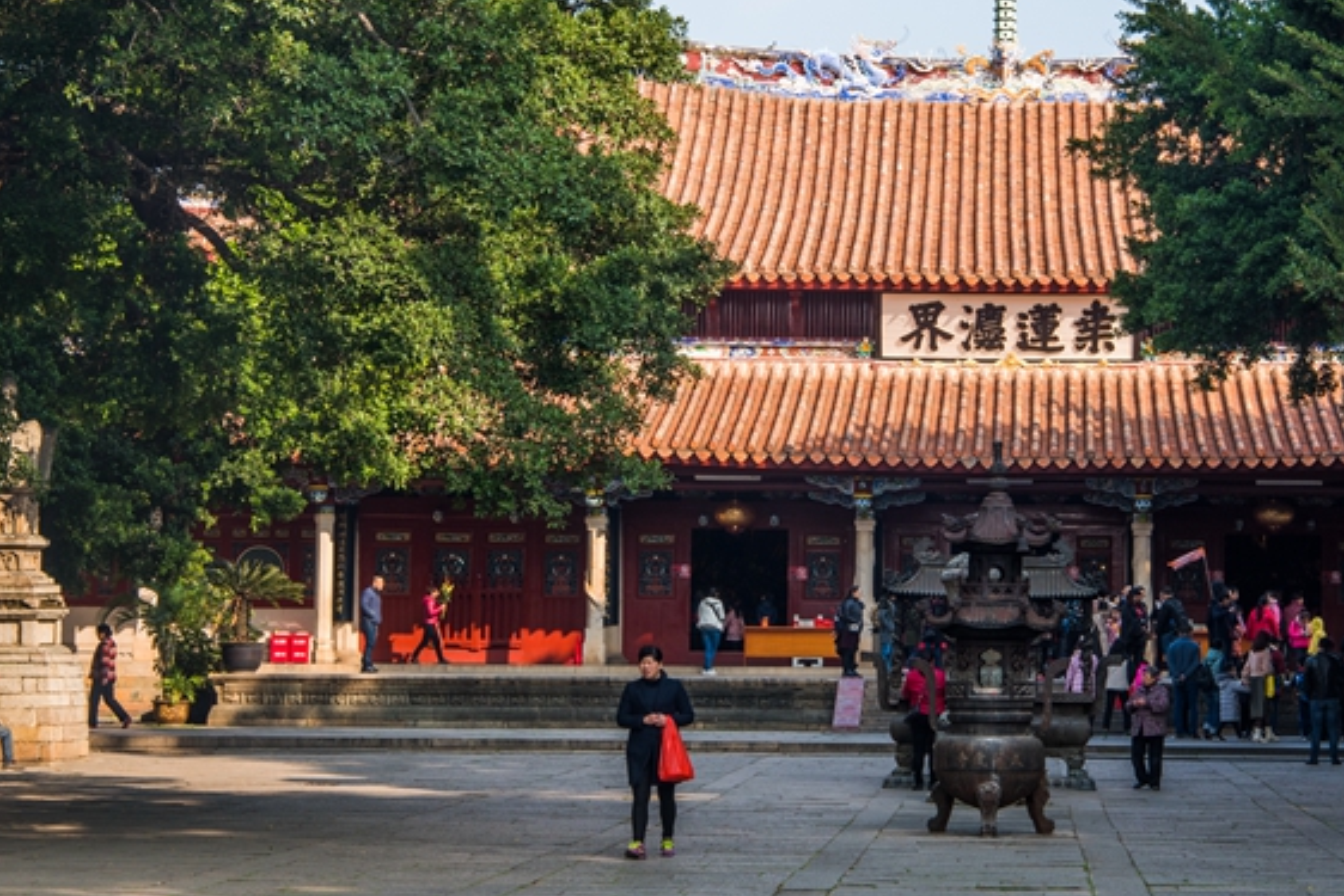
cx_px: 983
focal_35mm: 100
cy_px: 462
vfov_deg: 13.7
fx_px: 3734
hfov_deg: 20.3
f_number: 13
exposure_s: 1/100
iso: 100
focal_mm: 52
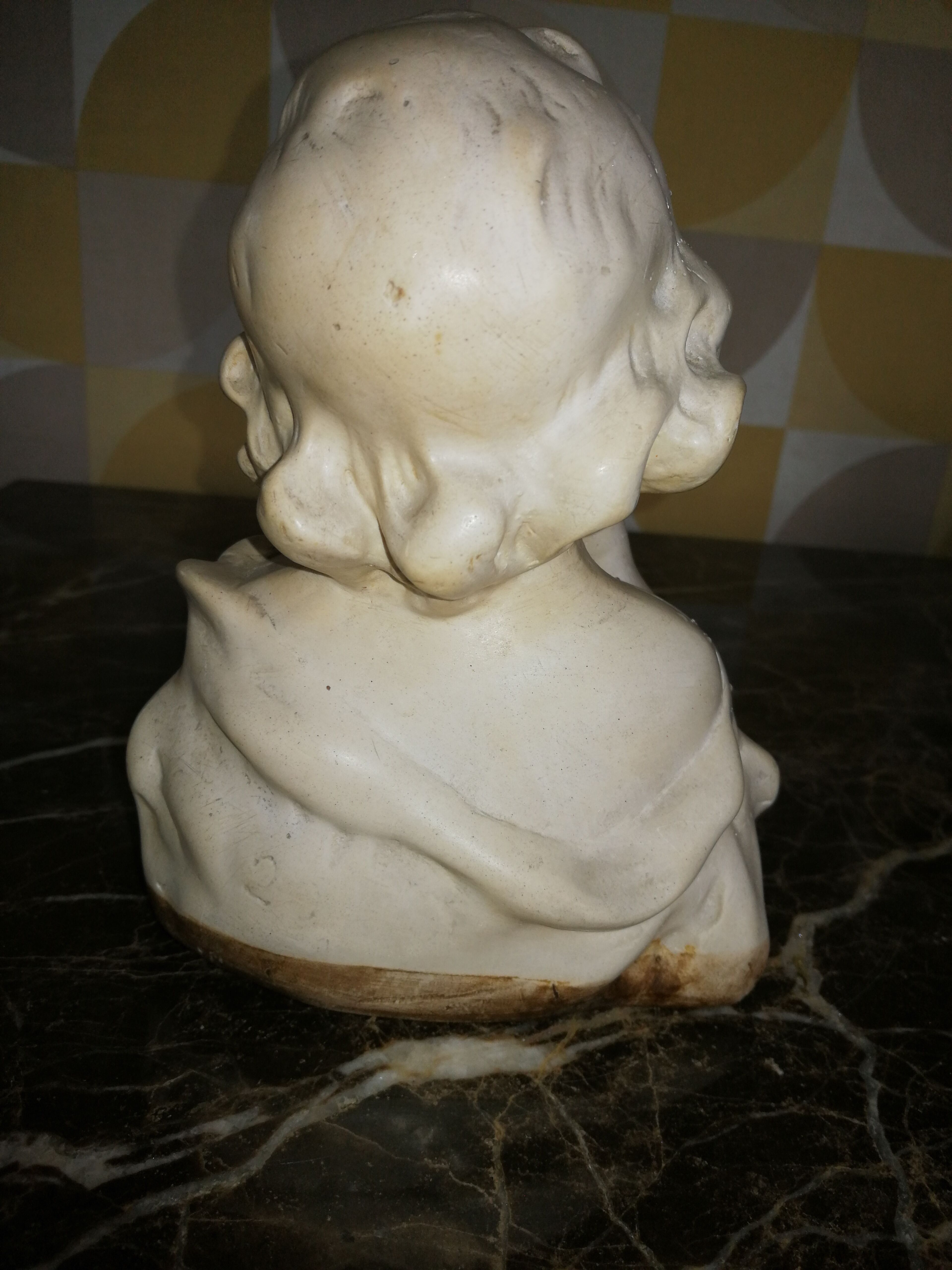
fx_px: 990
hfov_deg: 51.4
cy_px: 635
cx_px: 476
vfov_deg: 65.3
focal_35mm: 27
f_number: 1.8
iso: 50
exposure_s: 1/236
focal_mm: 3.95
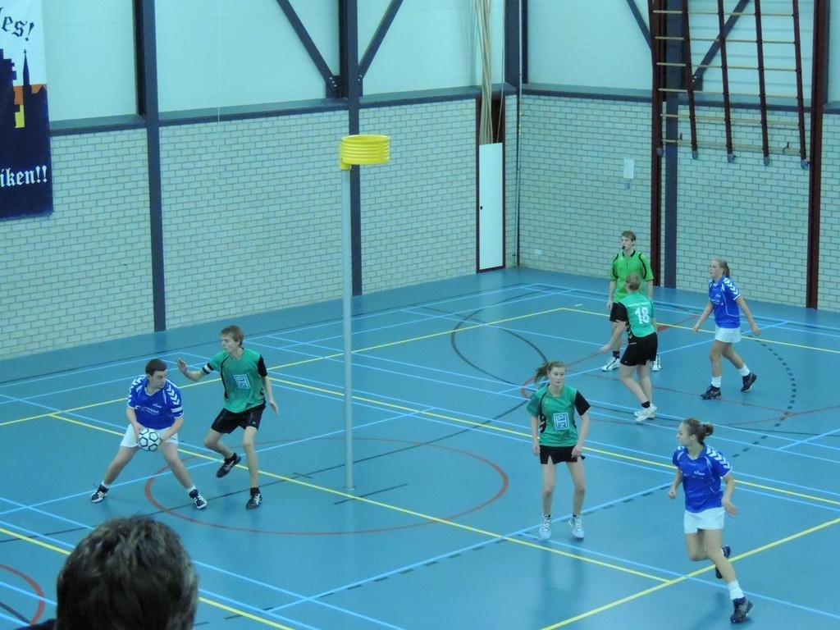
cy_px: 315
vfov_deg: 17.4
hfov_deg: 23.0
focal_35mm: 85
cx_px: 420
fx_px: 2063
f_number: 4
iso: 3200
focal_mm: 15.1
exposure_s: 1/250
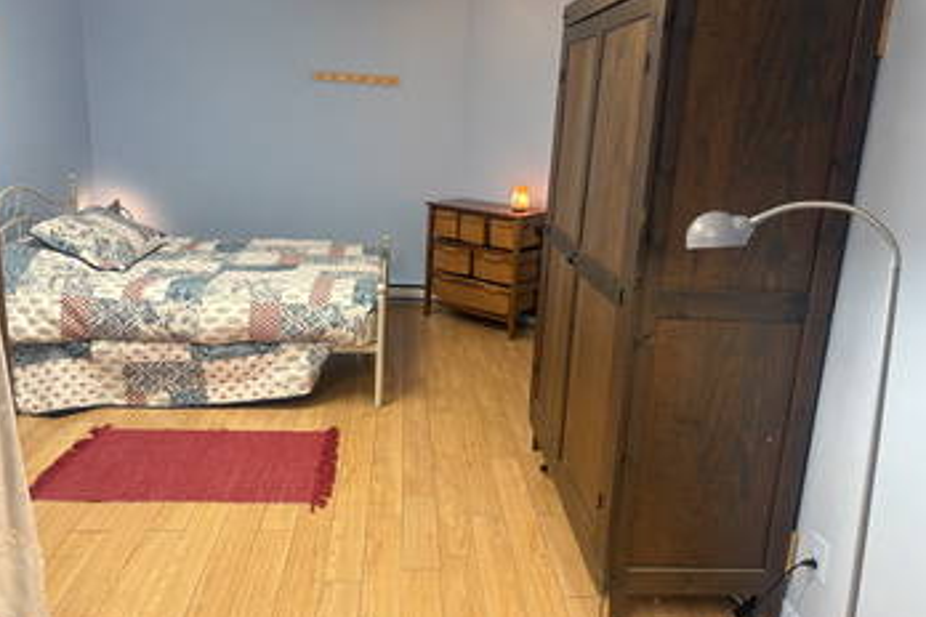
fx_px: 720
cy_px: 269
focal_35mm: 28
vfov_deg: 46.3
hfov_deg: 65.5
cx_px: 452
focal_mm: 5.96
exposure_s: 1/60
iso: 125
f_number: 1.6
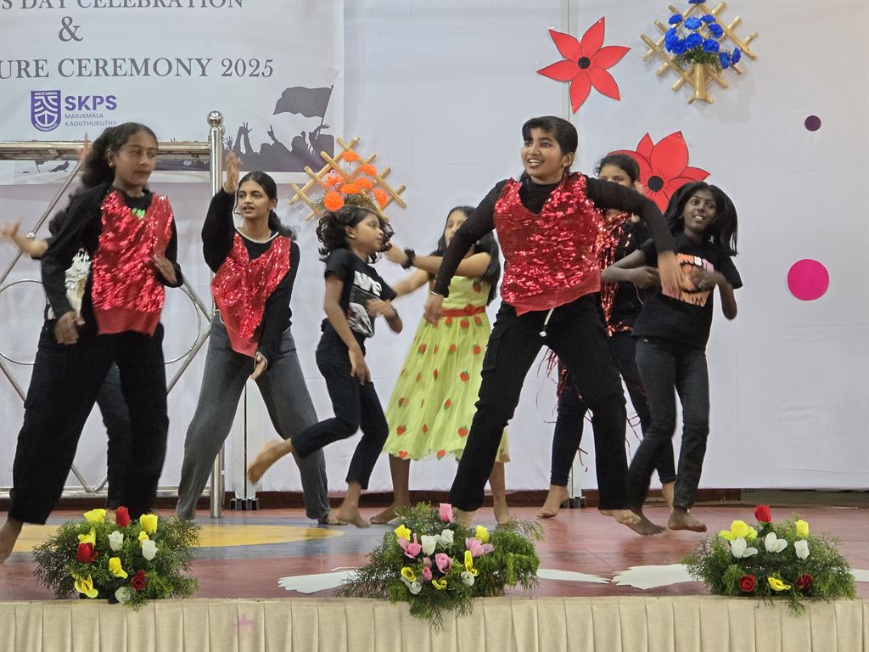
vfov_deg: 12.9
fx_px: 2887
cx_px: 434
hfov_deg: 17.1
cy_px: 326
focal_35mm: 115
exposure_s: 1/50
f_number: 3.4
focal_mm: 18.6
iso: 400
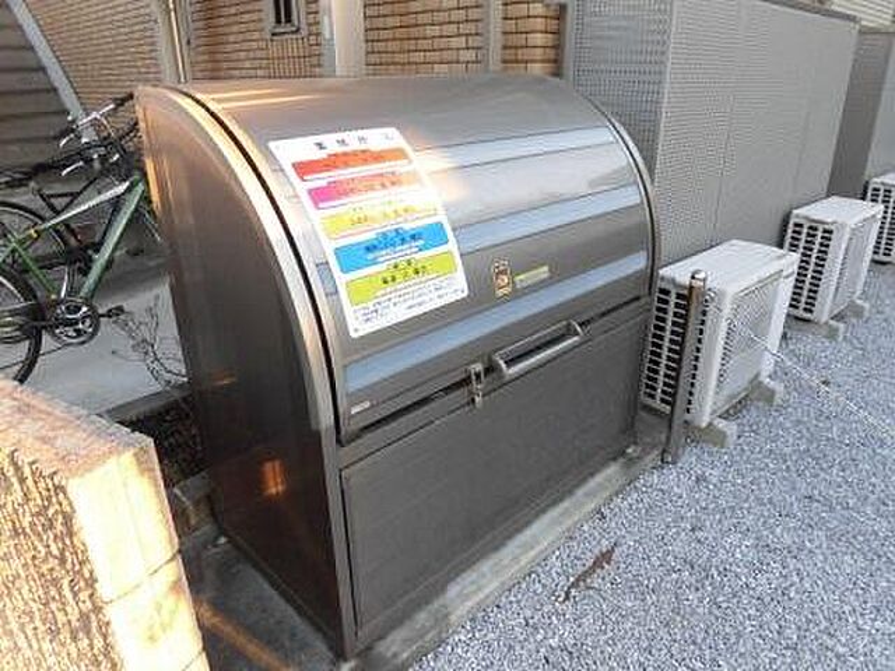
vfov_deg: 56.8
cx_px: 448
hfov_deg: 71.6
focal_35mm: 24
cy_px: 336
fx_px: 621
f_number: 3.1
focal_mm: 4.3
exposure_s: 1/80
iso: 125
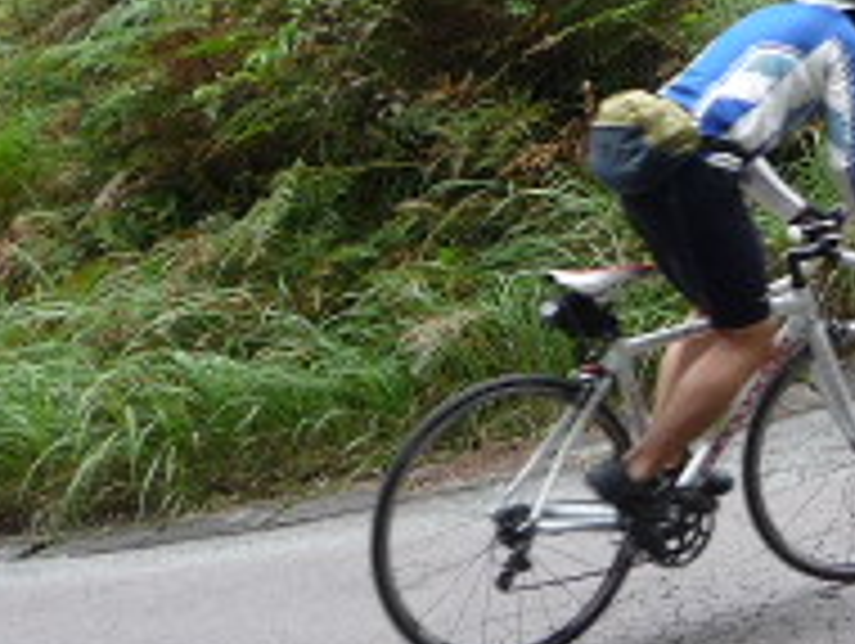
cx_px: 729
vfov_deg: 17.5
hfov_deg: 22.8
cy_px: 167
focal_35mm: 84
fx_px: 2077
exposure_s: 1/125
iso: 100
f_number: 2.8
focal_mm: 4.4
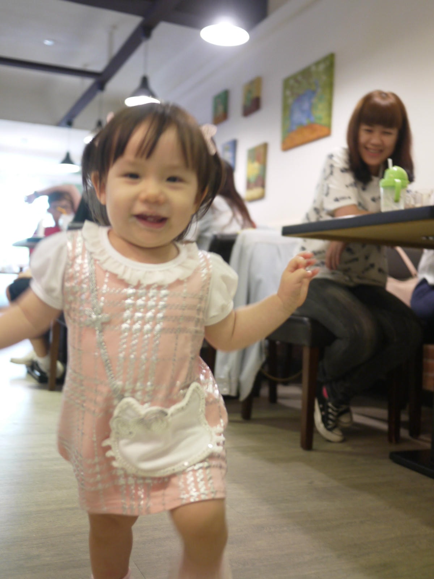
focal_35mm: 40
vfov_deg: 46.8
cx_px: 217
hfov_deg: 36.0
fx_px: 669
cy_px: 290
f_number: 1.7
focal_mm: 20
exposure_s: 1/50
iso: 400
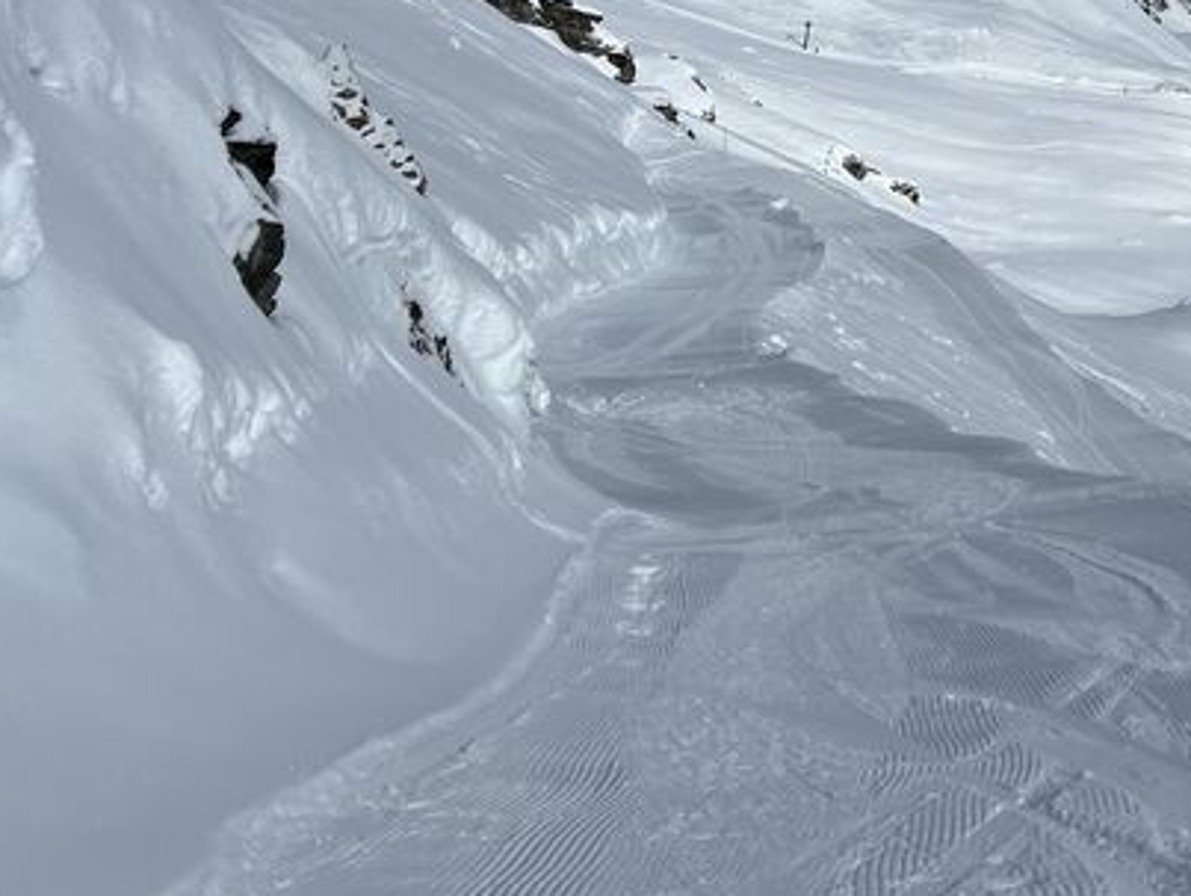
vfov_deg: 23.9
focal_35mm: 58
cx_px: 1099
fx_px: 1997
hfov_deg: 31.5
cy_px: -58
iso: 50
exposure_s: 1/16393
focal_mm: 5.7
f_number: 1.5
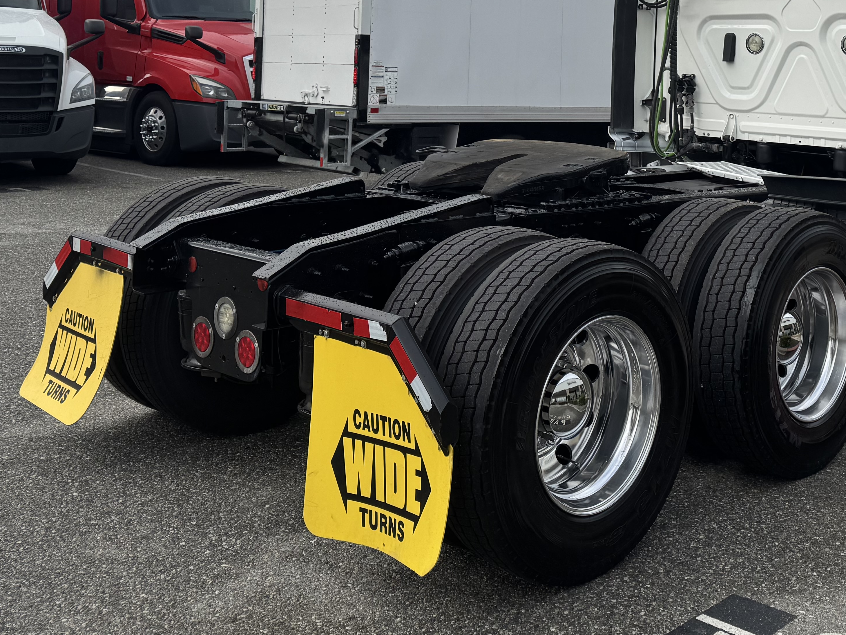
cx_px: 570
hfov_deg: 39.9
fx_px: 1149
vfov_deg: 29.2
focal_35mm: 47
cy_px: 28
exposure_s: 1/4950
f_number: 1.78
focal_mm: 6.76
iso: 80
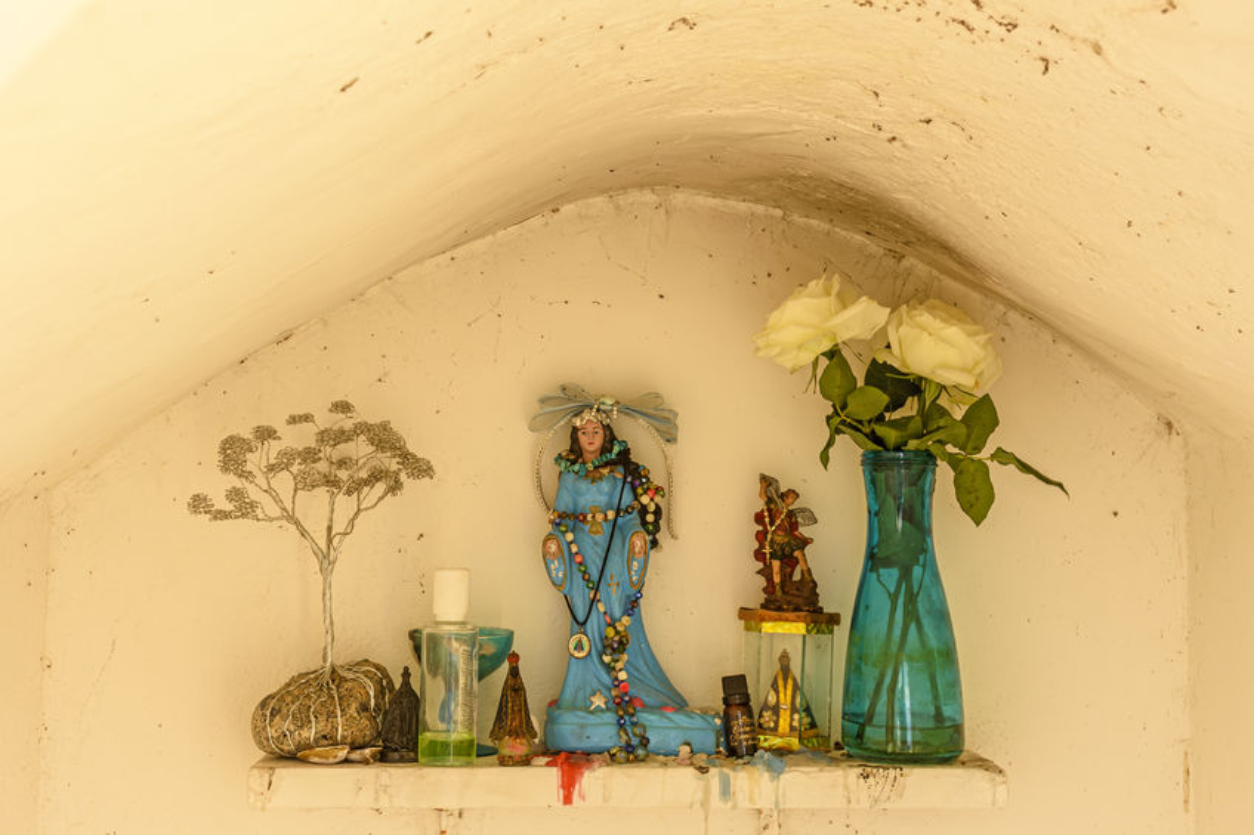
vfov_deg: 26.5
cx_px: 627
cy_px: 418
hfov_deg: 38.9
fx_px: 1776
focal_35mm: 51
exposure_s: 1/15
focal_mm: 34
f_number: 11
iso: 100
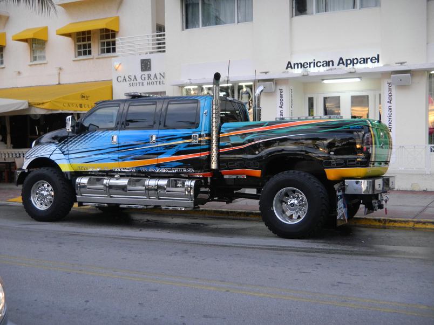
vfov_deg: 31.5
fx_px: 577
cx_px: 217
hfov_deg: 41.2
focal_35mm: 46
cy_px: 162
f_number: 4.1
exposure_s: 1/59.8
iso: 180
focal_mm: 8.3
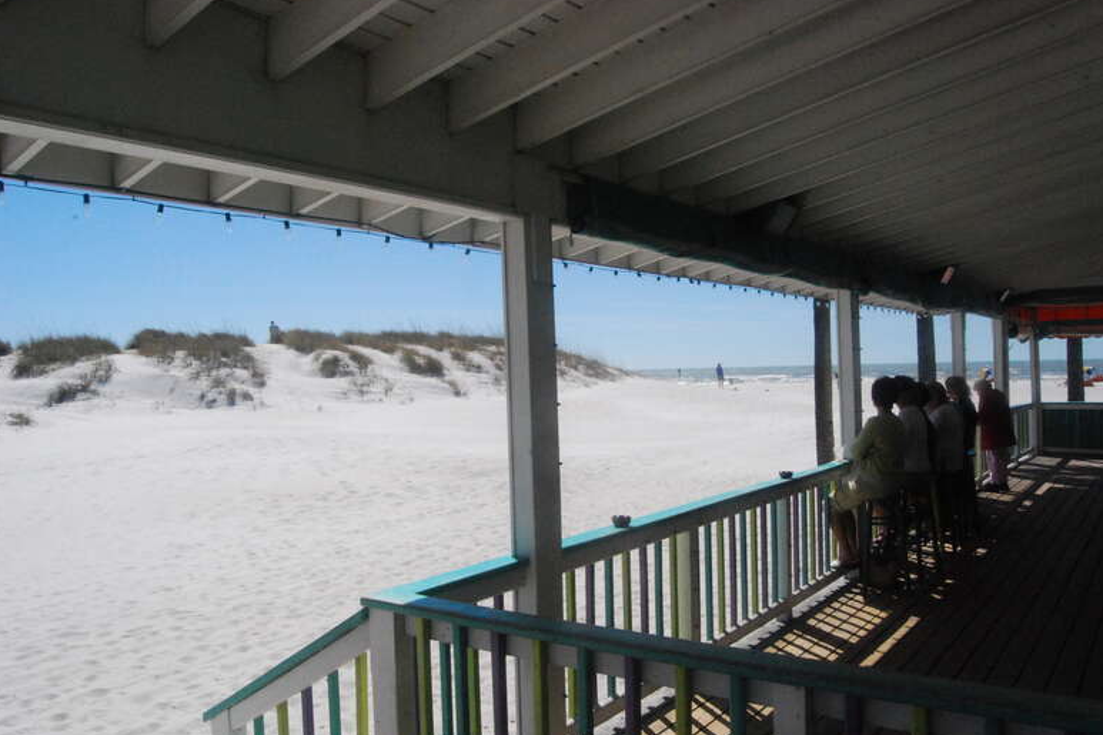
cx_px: 541
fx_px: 858
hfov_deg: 65.5
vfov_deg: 46.4
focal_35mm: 28
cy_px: 373
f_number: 22
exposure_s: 1/800
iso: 1600
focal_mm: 18
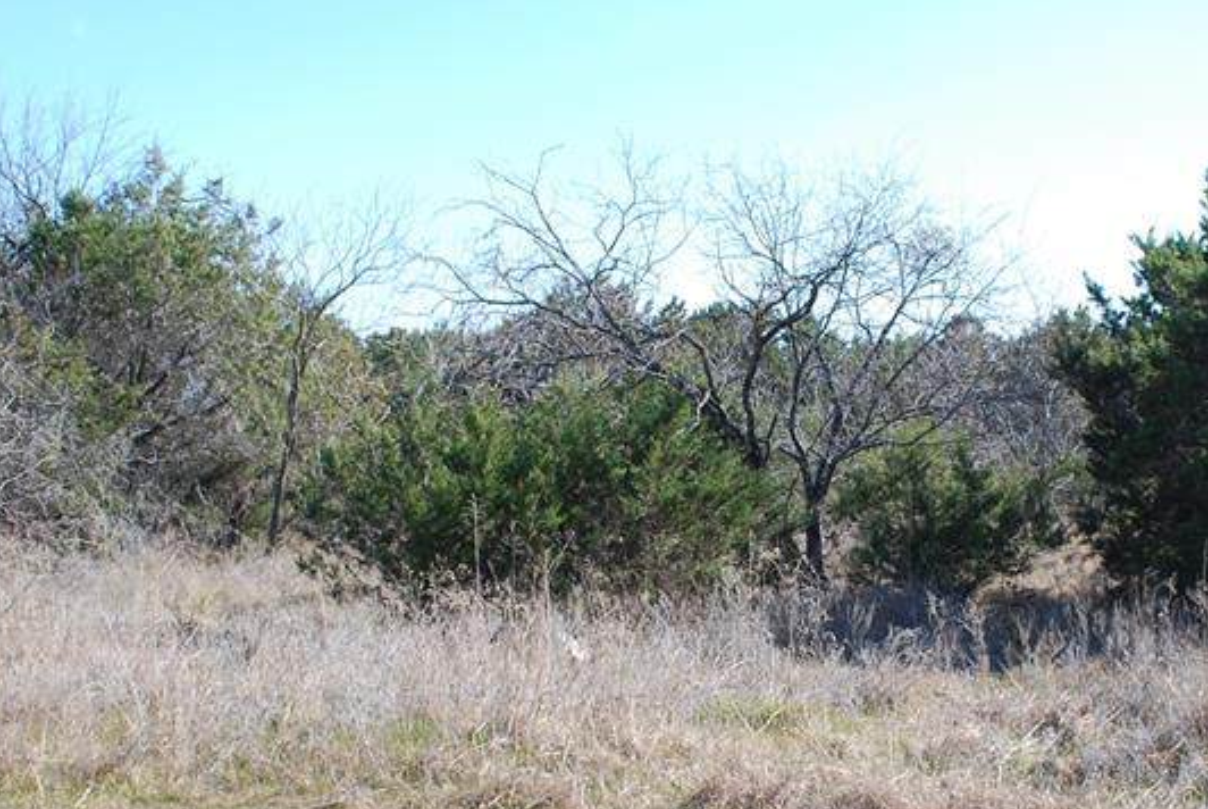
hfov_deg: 38.0
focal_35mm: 52
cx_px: 743
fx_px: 1747
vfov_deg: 25.9
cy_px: 553
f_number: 6.3
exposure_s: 1/160
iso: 100
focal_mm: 18
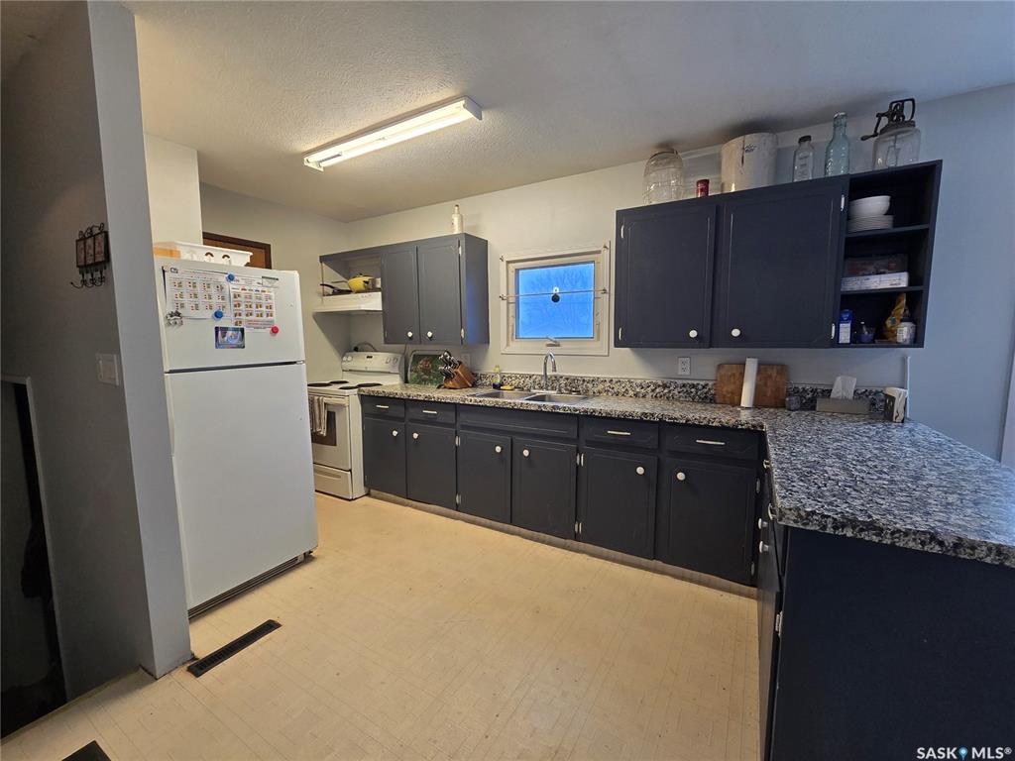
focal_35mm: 13
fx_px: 381
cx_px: 508
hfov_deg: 106.2
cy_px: 380
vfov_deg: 89.9
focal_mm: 2.2
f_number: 2.2
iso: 160
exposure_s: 1/60
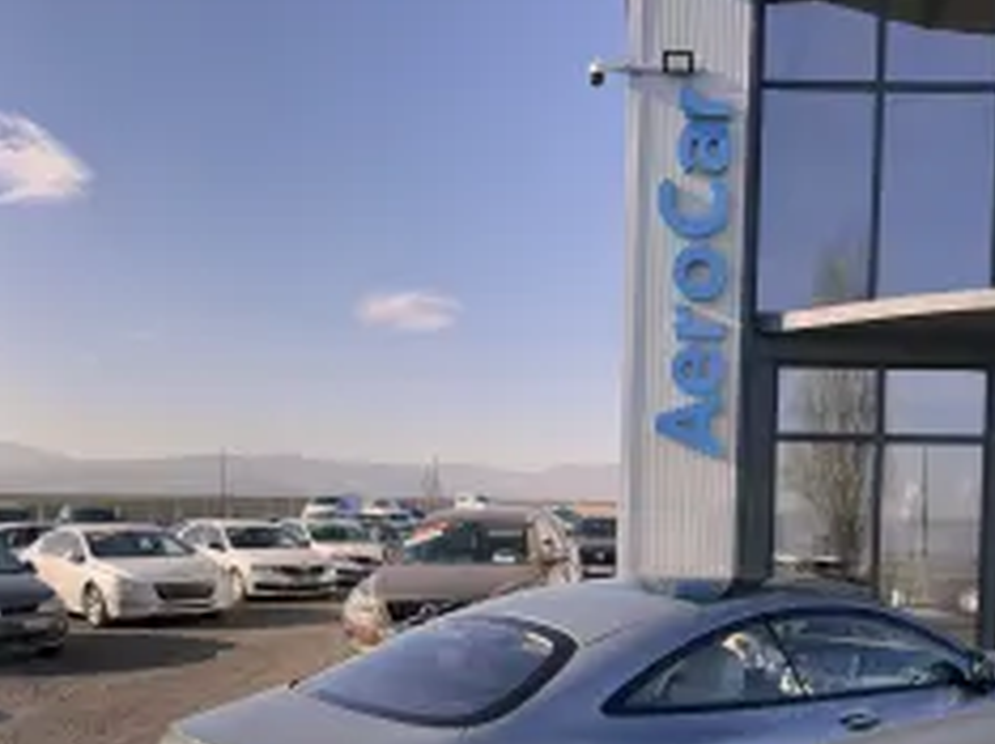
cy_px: 561
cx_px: 693
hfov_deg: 49.0
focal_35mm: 37
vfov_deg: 37.6
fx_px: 1062
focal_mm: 6.76
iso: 80
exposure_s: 1/3096
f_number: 1.78
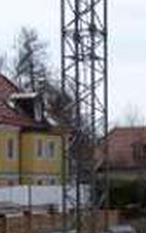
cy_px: 227
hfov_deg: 11.1
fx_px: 724
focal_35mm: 114
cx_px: 210
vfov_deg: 17.9
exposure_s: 1/500
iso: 80
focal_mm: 6.3
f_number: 5.6
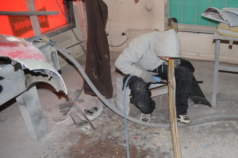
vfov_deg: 34.8
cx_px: 162
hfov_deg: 49.7
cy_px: 100
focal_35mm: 38
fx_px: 251
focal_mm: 18
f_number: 3.5
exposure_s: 1/60
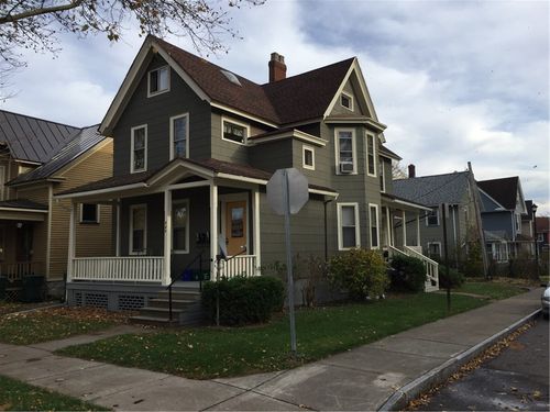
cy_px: 206
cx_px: 275
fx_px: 461
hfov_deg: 61.7
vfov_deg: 48.2
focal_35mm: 29
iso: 32
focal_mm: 4.15
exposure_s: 1/1319
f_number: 2.2
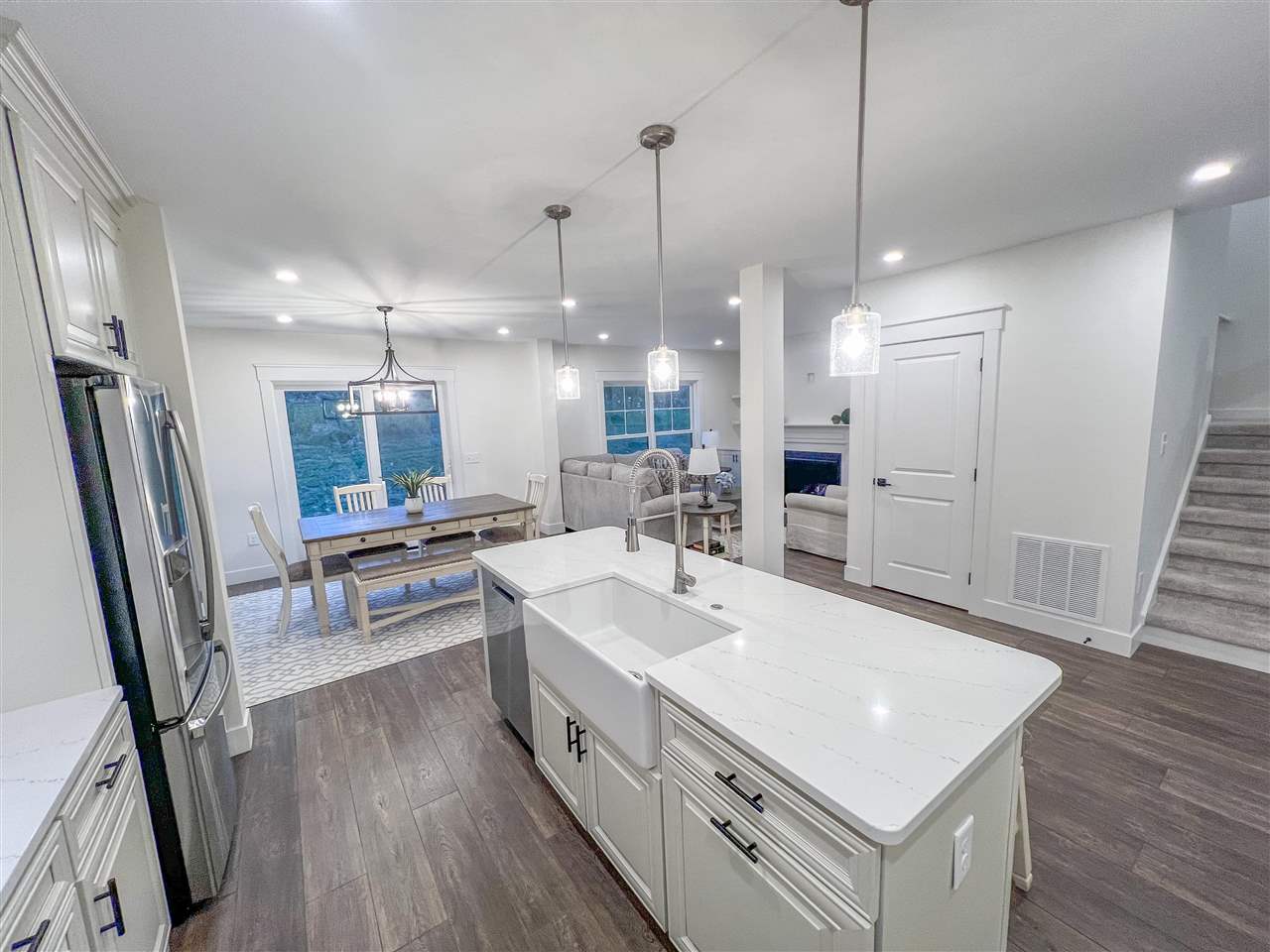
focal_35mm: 13
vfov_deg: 89.9
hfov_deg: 106.2
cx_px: 635
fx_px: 477
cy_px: 476
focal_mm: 1.57
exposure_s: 1/60
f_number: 1.8
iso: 160
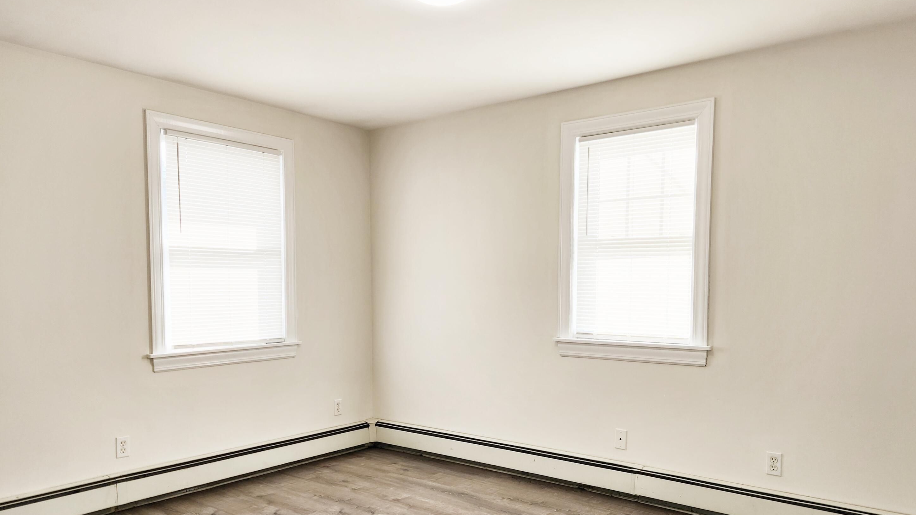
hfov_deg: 71.9
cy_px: 327
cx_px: 465
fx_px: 631
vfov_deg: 44.0
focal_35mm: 26
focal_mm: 5.4
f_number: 1.8
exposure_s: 1/120
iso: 25
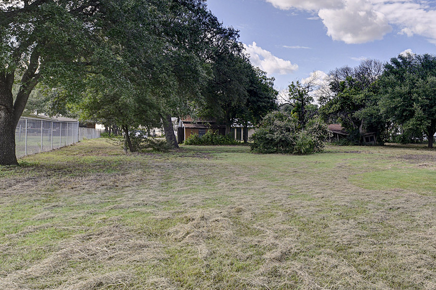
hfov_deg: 59.1
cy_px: 130
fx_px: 339
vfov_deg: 46.3
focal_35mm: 28
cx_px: 363
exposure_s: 1/640
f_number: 8
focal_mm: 16
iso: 400
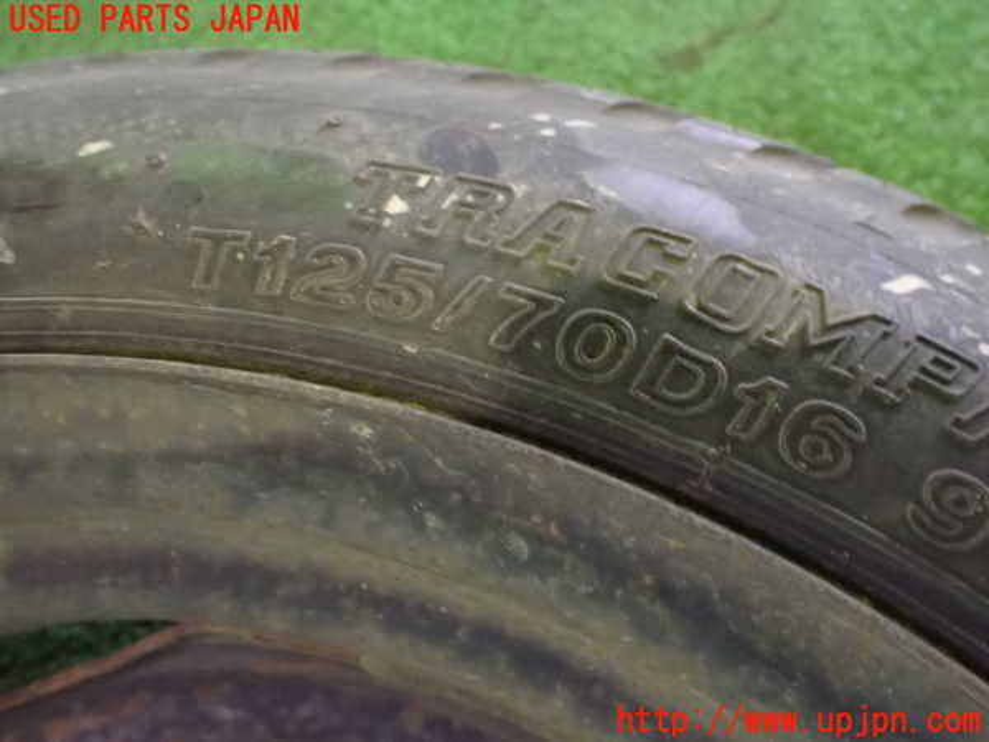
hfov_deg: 60.0
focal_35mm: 30
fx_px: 857
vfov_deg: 46.8
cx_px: 494
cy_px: 371
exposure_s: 1/30
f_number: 2.3
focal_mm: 5.4
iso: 1250
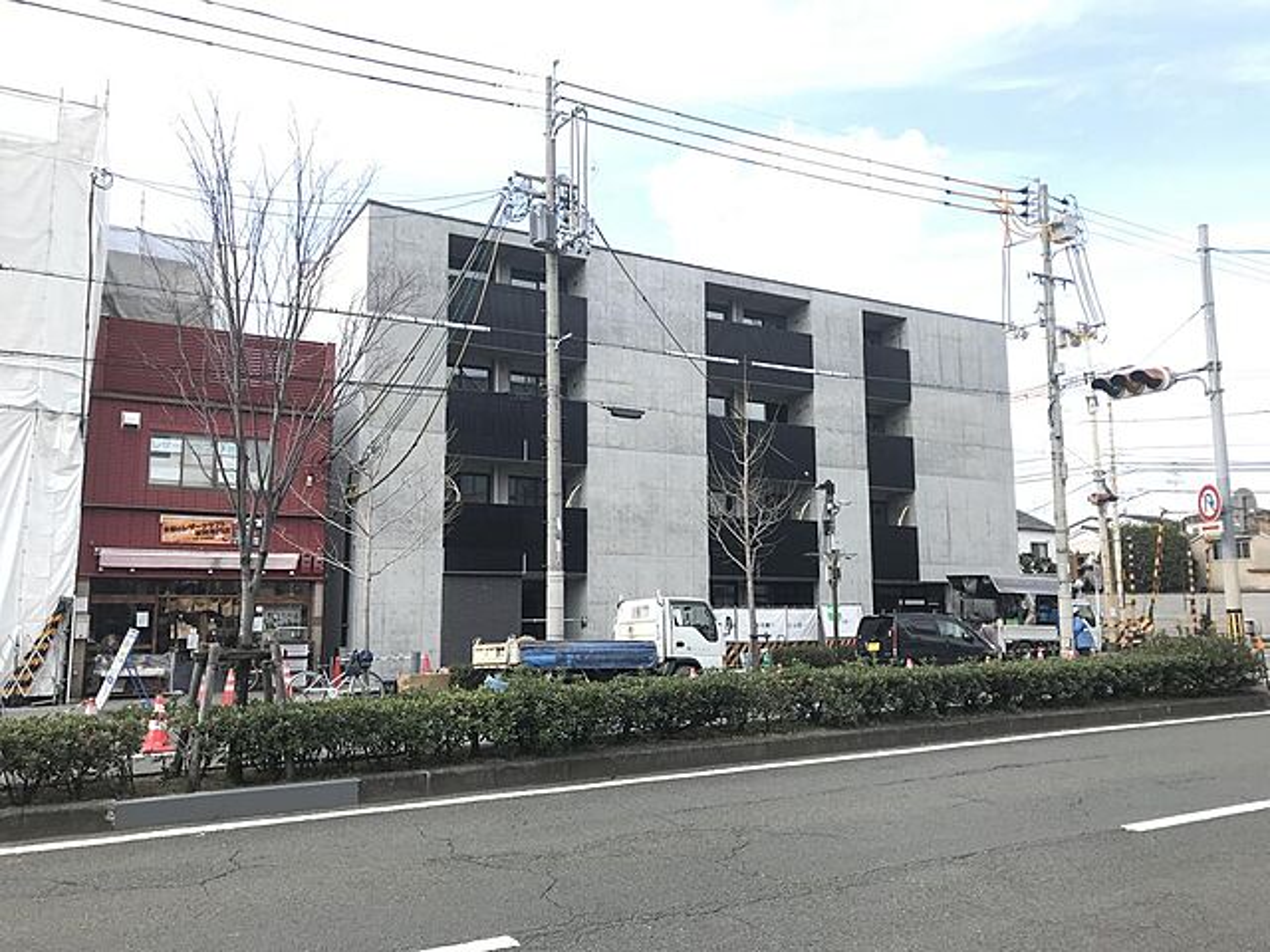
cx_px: 635
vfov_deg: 49.7
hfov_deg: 63.4
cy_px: 476
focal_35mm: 28
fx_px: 1027
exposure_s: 1/798
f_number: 1.8
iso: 20
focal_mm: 3.99
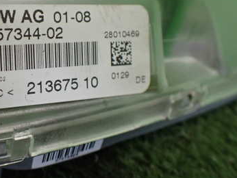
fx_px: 356
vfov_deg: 27.8
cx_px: 44
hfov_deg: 35.5
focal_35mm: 52
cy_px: 51
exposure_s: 1/125
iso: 500
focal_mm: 5.4
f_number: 2.3
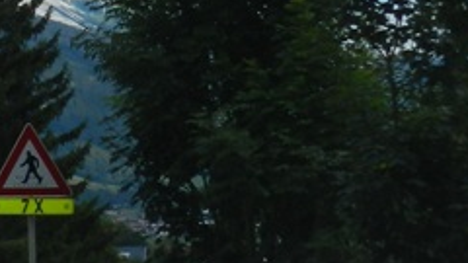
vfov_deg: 8.1
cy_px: -41
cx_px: -254
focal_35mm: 149
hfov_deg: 13.5
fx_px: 1849
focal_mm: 5.6
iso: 160
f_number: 3.7
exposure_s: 1/1250
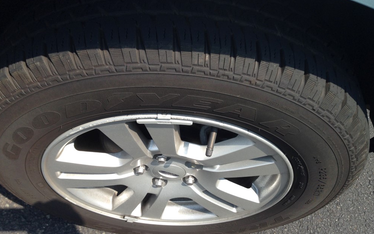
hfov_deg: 54.0
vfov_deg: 35.3
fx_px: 367
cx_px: 184
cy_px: 112
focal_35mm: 36
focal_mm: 4.12
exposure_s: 1/645
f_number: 2.4
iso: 50
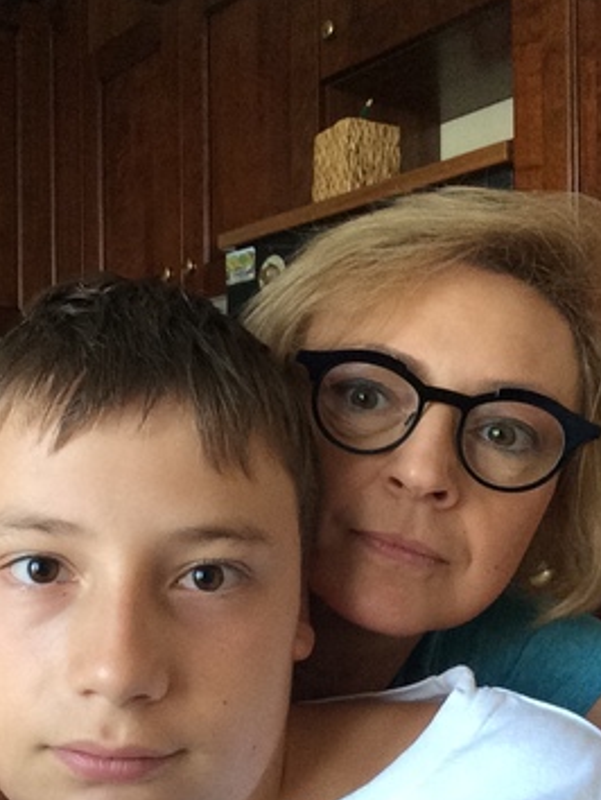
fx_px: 971
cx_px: 221
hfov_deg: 34.2
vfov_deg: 44.6
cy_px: 459
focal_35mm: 42
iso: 250
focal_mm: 2.15
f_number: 2.4
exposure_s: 1/33
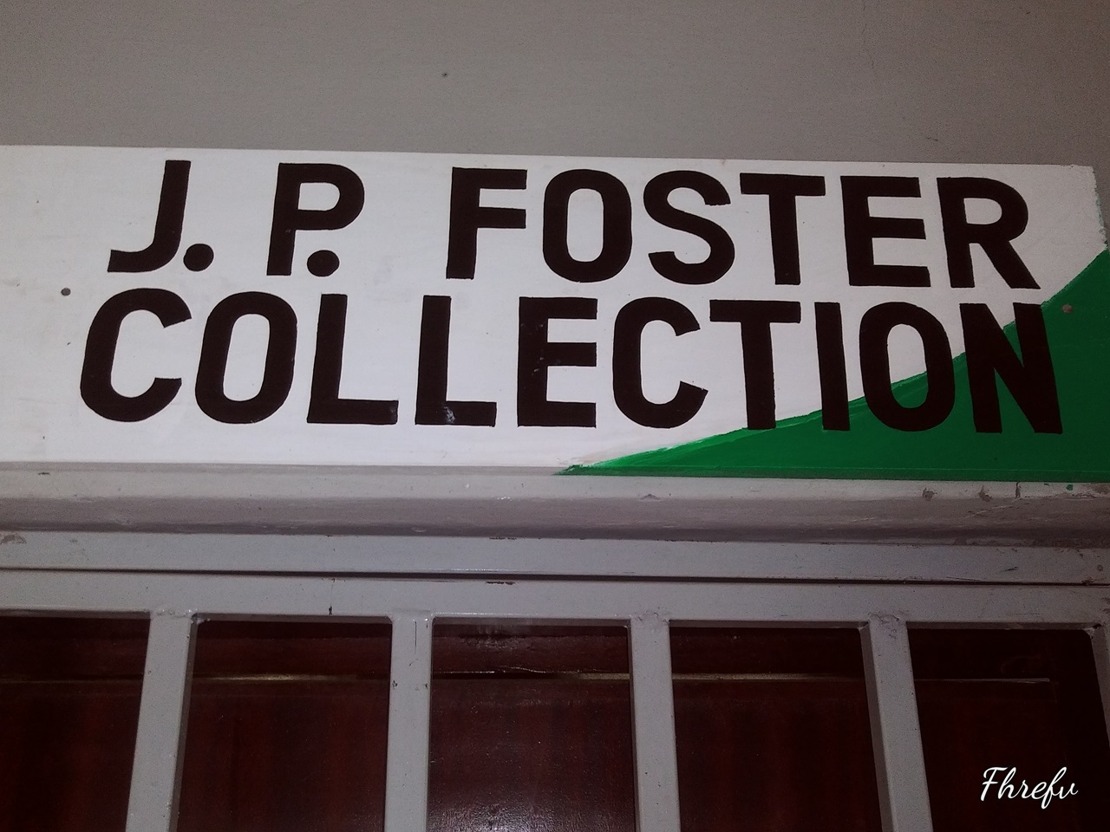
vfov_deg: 39.7
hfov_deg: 51.4
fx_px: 1154
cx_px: 555
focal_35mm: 36
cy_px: 416
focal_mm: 3.7
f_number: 2.2
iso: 100
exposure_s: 1/30
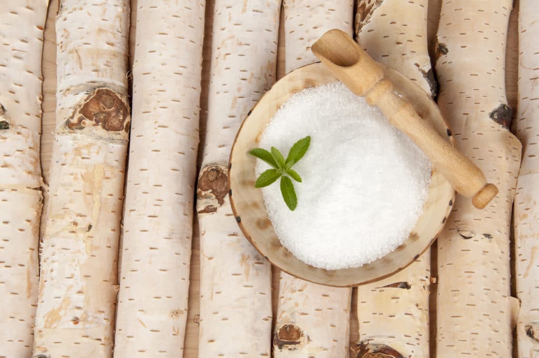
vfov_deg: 15.7
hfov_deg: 23.4
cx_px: 270
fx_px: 1301
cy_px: 179
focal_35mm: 87
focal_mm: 58
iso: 200
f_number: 11
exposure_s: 1/60
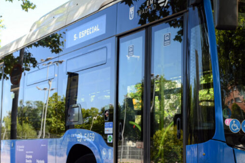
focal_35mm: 72
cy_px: 96
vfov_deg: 18.9
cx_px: 162
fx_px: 490
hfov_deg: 27.9
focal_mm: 36
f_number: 5.6
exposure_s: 1/320
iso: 400
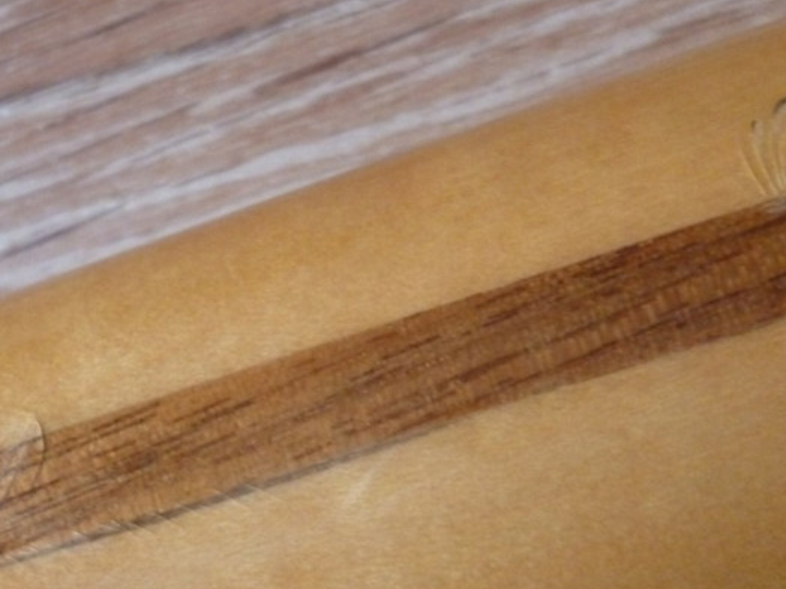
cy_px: 406
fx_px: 1294
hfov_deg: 33.7
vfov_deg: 25.5
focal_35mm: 57
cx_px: 332
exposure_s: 1/20
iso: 400
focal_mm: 5
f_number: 3.1
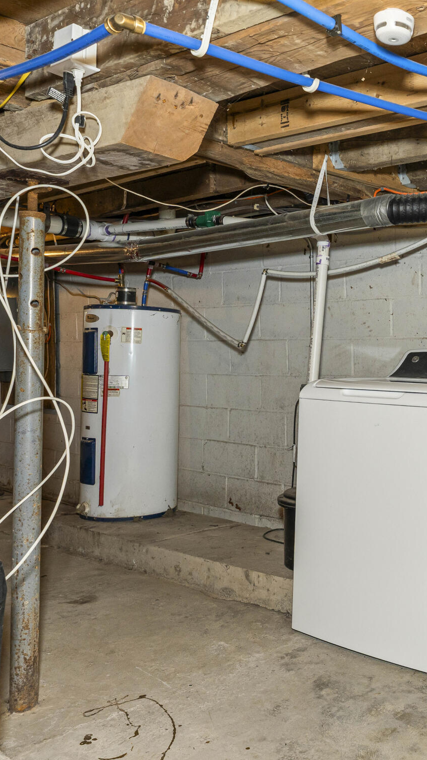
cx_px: 432
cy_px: 363
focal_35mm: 29
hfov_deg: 36.0
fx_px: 584
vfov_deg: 66.0
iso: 400
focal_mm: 14
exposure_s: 1/60
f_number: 5.6
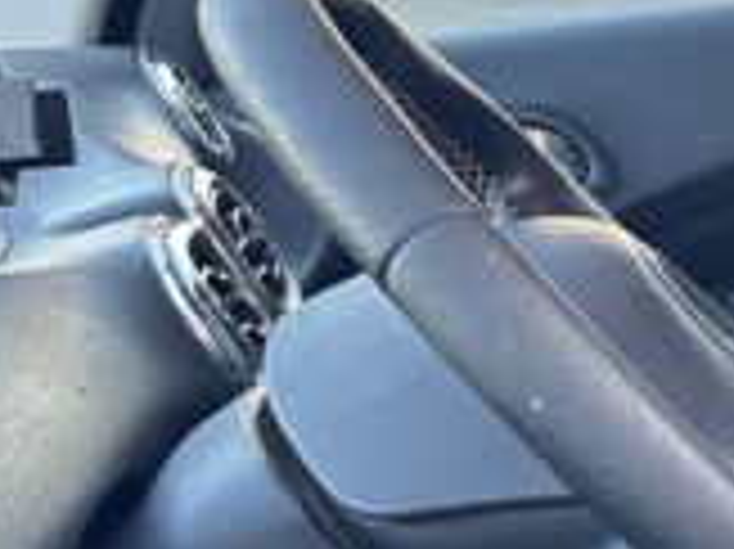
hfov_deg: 13.1
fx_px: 2500
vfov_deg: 12.4
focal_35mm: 118
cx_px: 1707
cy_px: 585
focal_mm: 6.86
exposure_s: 1/112
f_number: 1.78
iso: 250
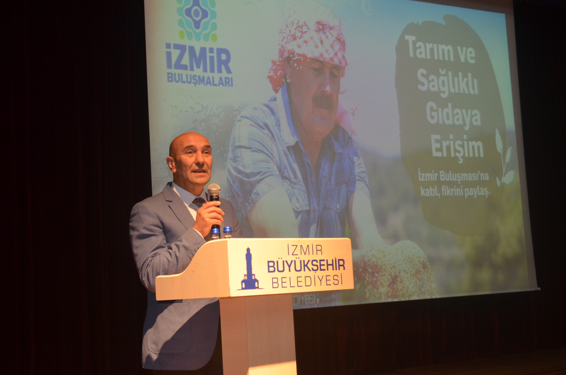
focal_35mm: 54
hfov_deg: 36.9
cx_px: 283
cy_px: 188
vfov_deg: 25.0
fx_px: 847
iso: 1100
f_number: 5
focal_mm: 36
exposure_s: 1/60
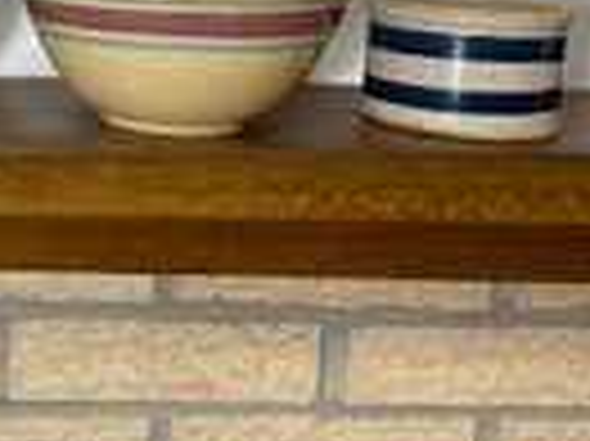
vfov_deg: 19.1
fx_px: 1294
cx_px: -65
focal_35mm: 76
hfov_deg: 24.0
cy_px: 79
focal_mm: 3
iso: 40
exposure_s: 1/120
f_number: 1.8
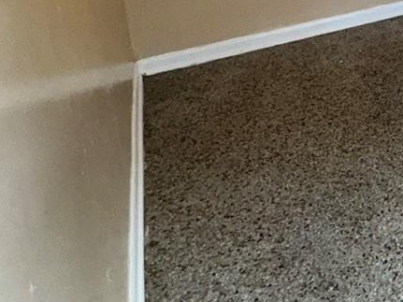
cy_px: -98
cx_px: 584
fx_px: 605
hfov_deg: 27.3
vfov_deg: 24.3
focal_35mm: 52
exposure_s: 1/60
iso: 100
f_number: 2.2
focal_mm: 2.22
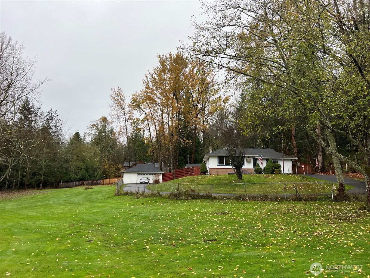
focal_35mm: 26
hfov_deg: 67.3
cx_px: 185
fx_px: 278
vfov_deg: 53.1
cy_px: 139
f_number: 1.5
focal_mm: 5.7
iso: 50
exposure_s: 1/509
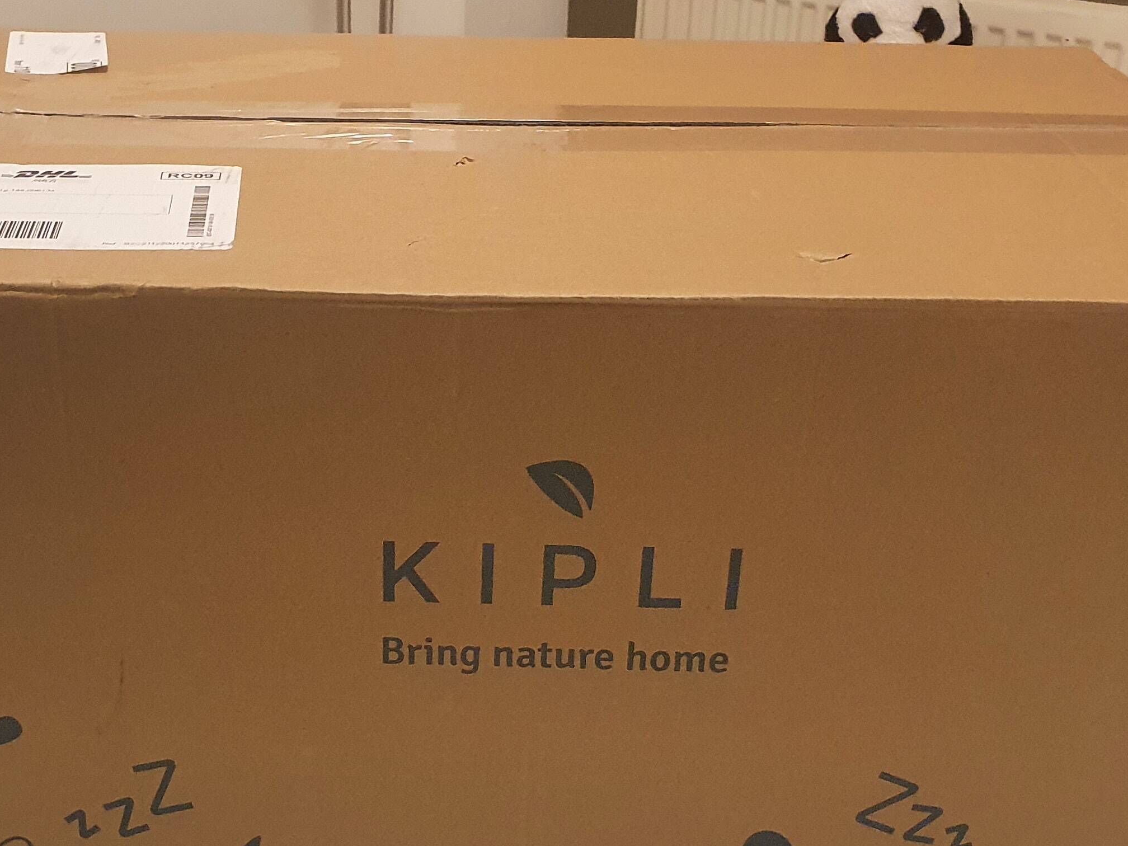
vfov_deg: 27.6
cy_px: 637
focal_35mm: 52
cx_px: 434
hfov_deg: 36.6
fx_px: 1694
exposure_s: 1/50
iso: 640
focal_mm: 4.32
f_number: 2.4
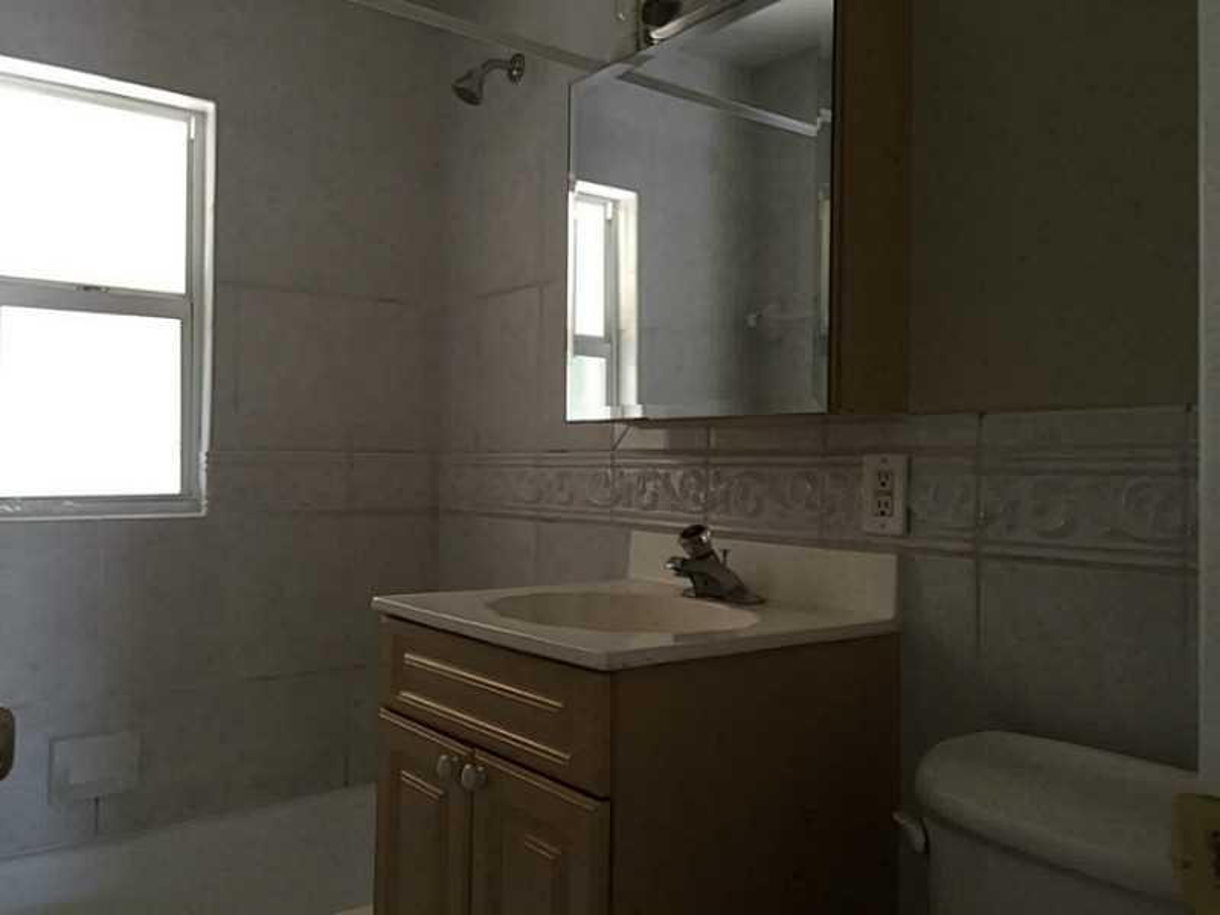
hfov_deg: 61.7
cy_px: 458
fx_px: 1022
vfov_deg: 48.2
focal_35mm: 29
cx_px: 610
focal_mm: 4.15
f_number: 2.2
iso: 50
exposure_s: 1/30
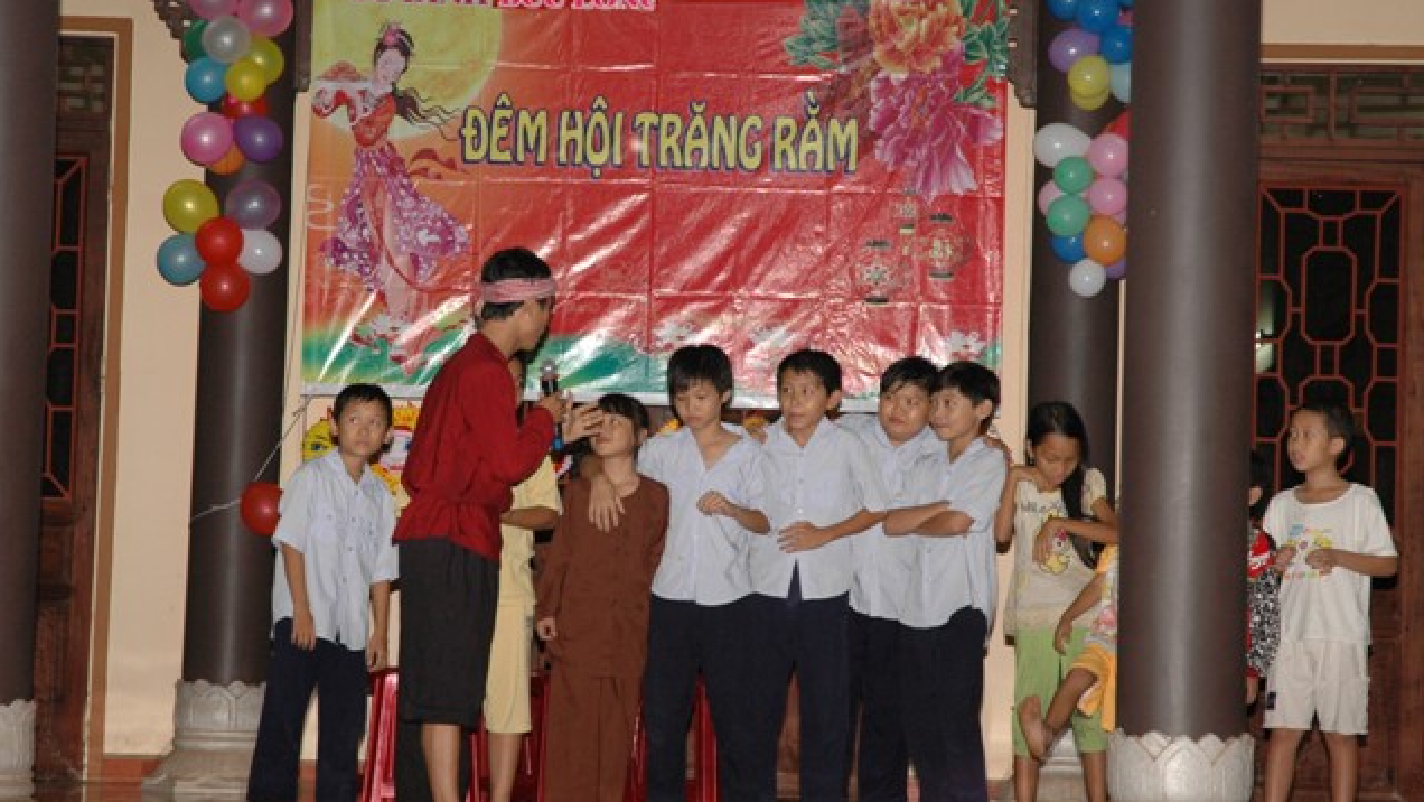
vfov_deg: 12.4
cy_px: 385
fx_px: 3701
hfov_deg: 21.8
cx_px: 714
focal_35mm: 98
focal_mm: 62
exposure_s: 1/60
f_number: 5
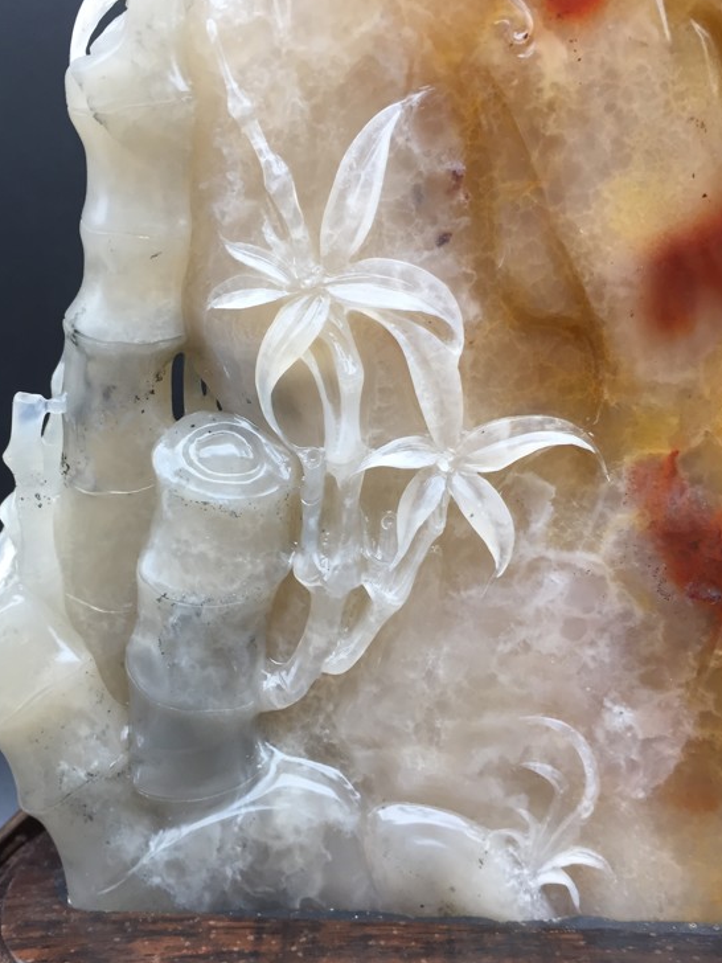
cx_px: 308
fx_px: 946
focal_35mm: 34
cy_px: 450
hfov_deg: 41.7
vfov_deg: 53.9
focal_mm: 4.15
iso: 32
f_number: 2.2
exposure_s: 1/33
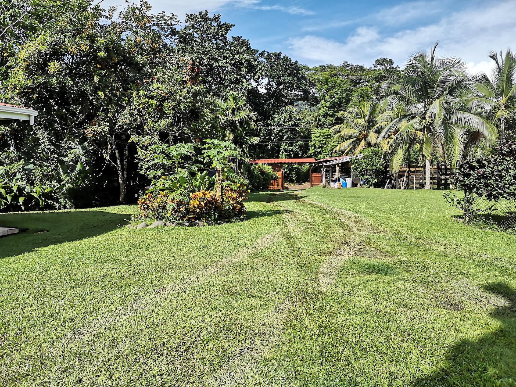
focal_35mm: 27
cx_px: 258
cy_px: 194
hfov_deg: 65.3
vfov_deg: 51.4
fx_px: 402
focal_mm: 3.95
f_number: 1.8
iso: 50
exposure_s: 3
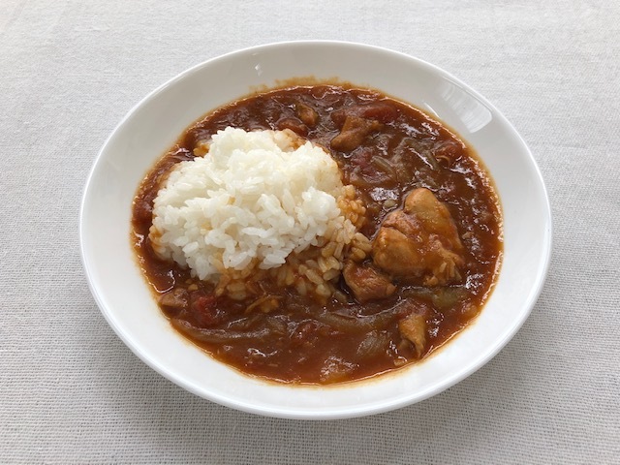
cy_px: 232
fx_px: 502
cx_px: 310
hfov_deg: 63.4
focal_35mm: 28
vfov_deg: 49.7
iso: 20
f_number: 1.8
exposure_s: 1/40
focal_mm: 3.99
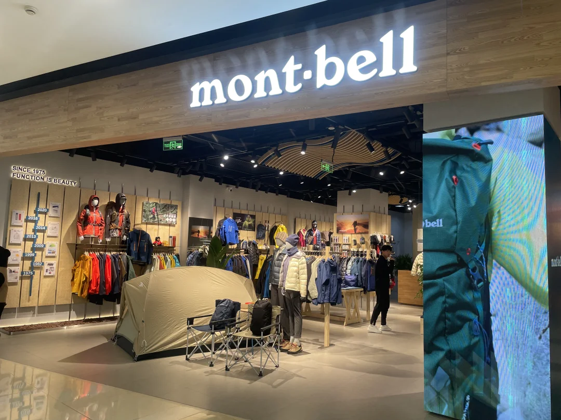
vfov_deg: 53.1
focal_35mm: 26
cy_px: 210
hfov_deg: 67.3
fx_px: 421
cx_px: 280
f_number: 1.6
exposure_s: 1/100
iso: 50
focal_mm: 4.2
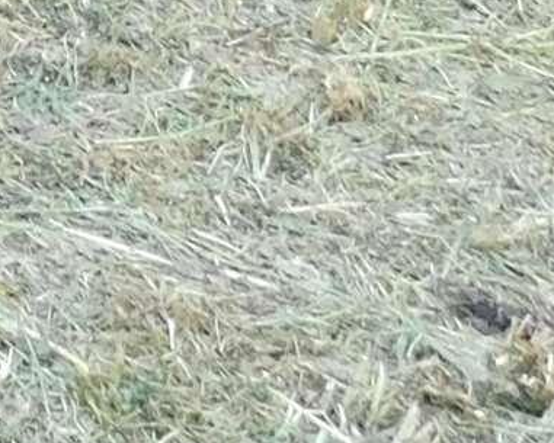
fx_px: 2968
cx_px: -1005
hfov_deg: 9.0
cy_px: -1030
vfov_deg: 7.3
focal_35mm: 181
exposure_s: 1/80
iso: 125
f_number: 3
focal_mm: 4
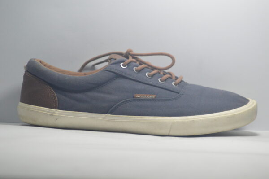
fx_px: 2352
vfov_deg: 4.4
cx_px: 134
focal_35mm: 315
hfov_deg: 6.5
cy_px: 90
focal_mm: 210
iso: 2000
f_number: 4.8
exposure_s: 1/500
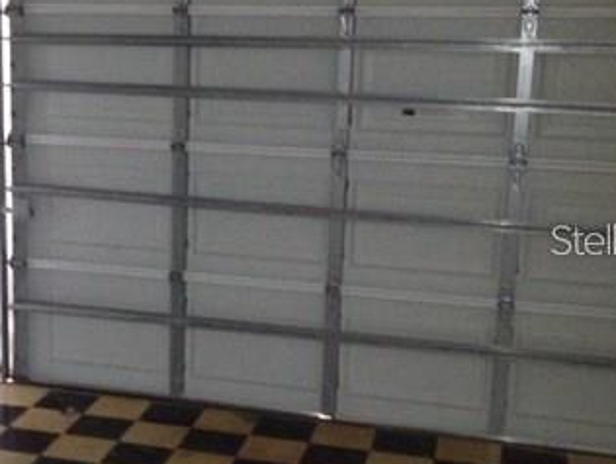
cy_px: 239
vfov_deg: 20.8
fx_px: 1265
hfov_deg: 26.8
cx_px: 110
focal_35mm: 71
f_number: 2.4
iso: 800
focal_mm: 4.28
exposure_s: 1/16
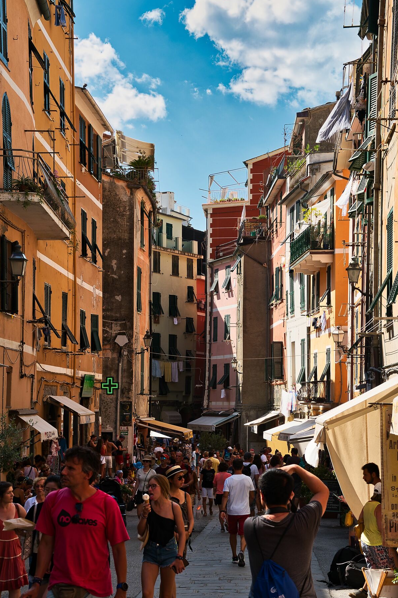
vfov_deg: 28.0
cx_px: 200
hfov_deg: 18.9
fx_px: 1195
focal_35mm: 72
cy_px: 375
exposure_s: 1/100
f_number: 9
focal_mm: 54
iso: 100
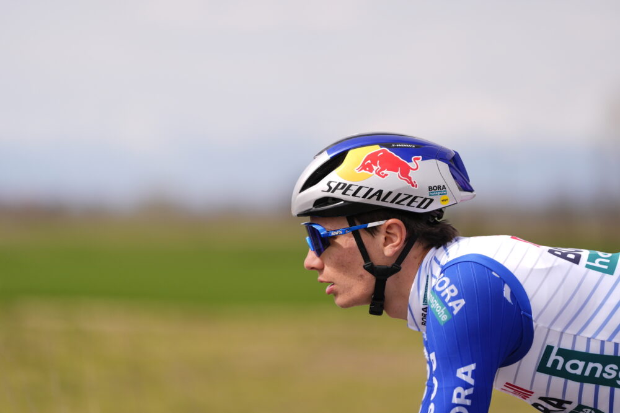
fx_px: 3443
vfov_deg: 6.9
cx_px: 310
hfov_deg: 10.3
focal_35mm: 200
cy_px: 206
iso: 200
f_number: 2.8
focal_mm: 200
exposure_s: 1/4000
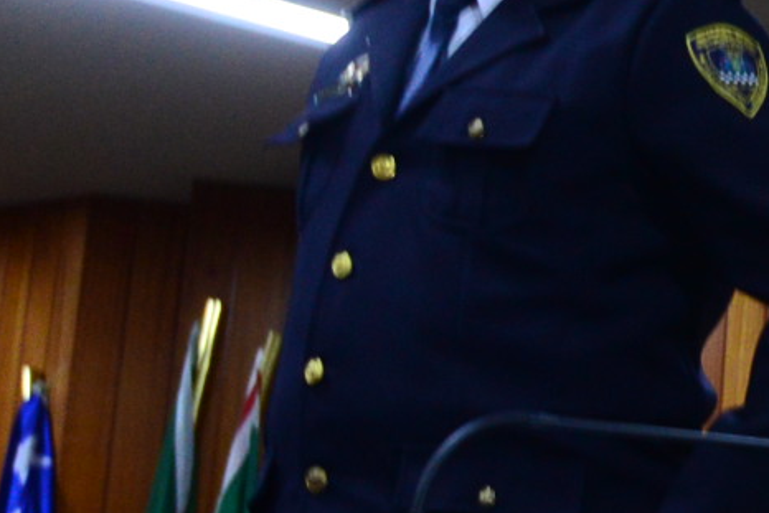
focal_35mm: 129
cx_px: 2000
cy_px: 447
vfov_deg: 10.6
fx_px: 2756
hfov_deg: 11.9
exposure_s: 1/60
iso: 1600
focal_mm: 20
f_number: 4.5
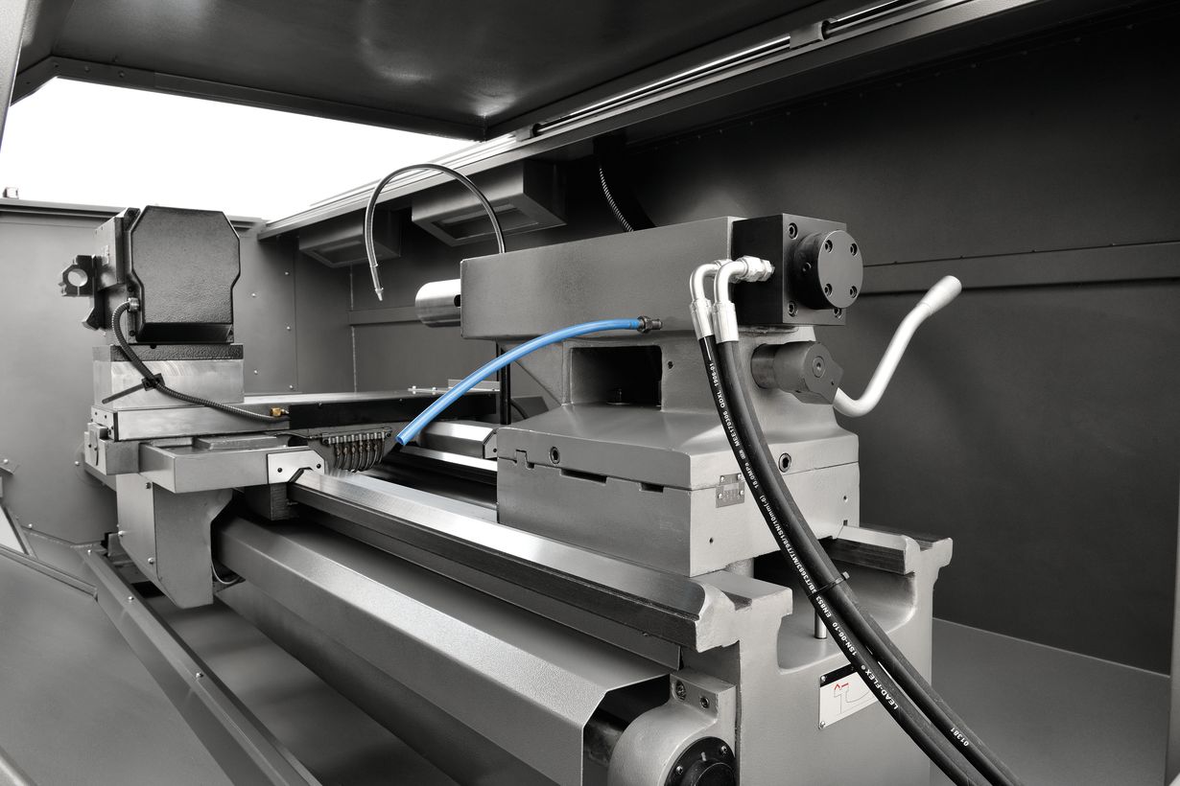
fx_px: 852
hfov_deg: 69.4
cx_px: 590
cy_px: 393
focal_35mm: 26
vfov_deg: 49.6
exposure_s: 1/15
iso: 80
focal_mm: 26
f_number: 14
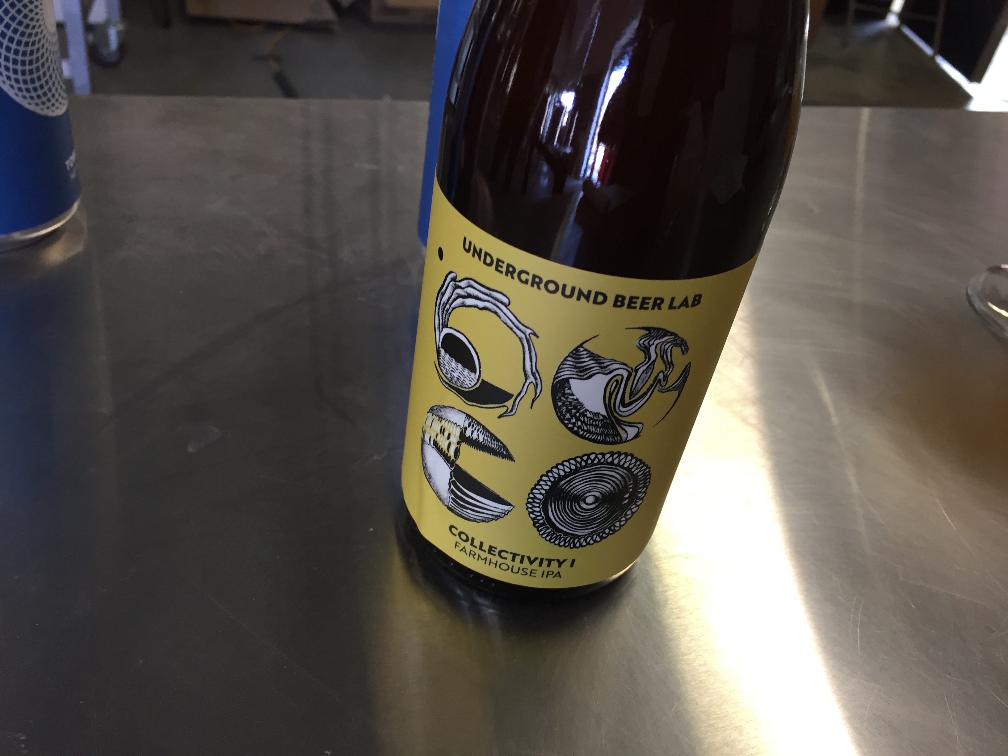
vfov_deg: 48.2
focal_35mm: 29
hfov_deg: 61.7
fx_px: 844
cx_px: 504
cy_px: 378
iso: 80
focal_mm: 4.15
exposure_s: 1/30
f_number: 2.2
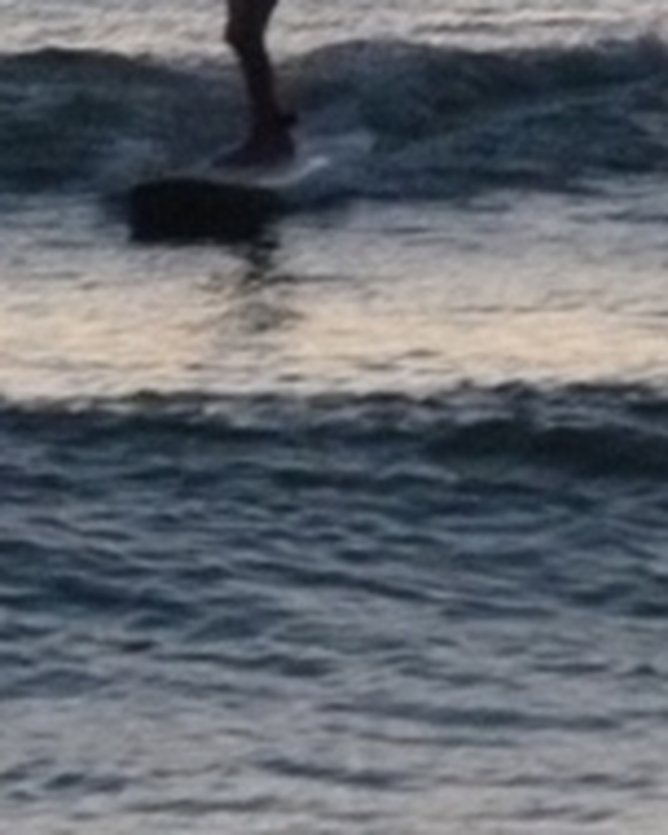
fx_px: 22810
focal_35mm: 923
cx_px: 475
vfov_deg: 2.1
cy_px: 26
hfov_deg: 1.7
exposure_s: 1/50
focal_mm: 40.4
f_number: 3.9
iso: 800
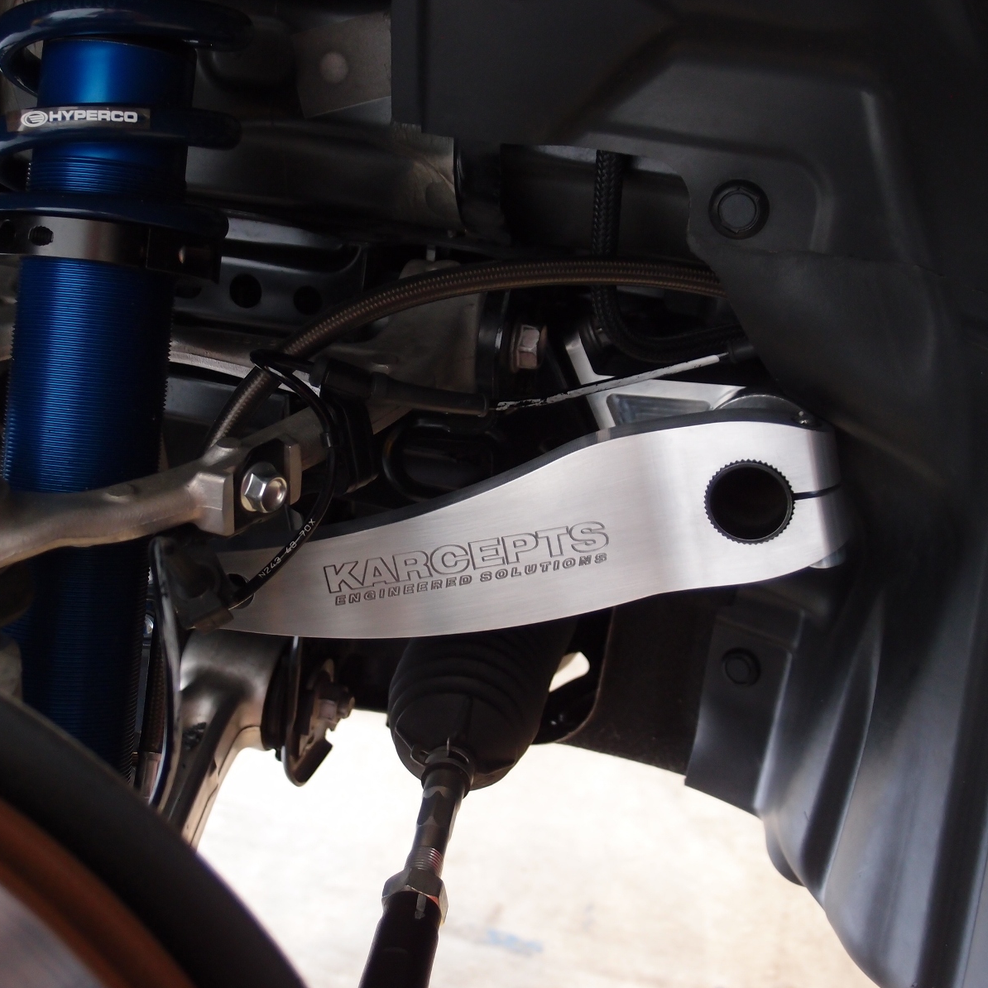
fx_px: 1453
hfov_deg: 37.5
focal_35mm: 45
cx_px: 448
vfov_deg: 37.6
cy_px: 496
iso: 200
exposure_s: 1/25
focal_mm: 8.16
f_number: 2
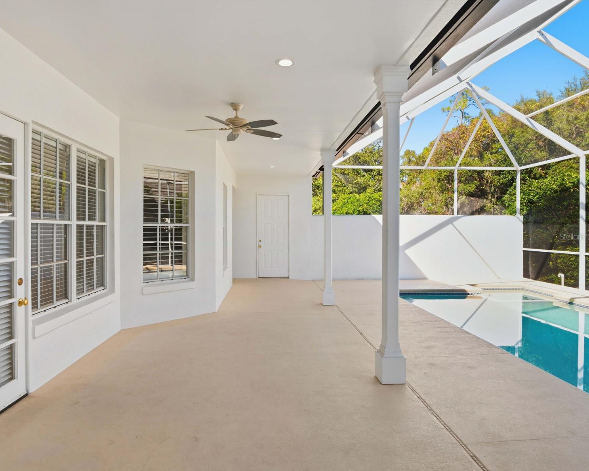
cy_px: 236
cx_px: 280
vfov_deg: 65.5
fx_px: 366
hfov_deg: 77.6
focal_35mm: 21
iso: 200
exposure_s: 1/250
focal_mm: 10
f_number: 7.1
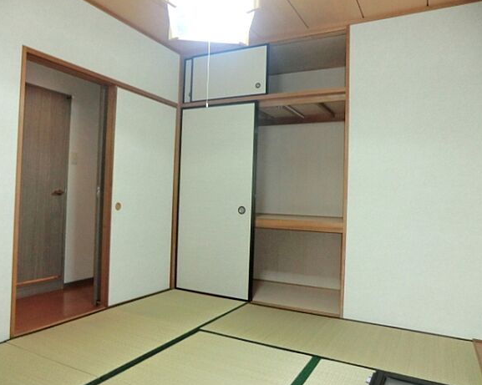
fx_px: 371
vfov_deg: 54.9
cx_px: 224
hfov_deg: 66.0
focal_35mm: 26
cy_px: 193
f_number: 3.2
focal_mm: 4.3
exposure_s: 1/15
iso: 400
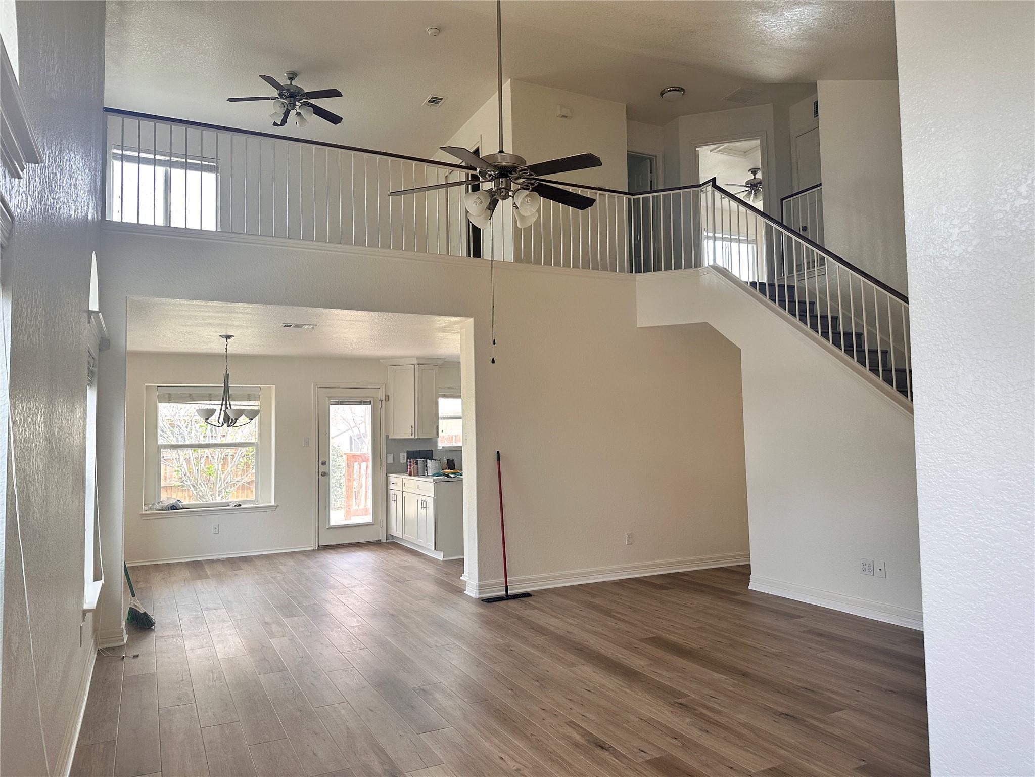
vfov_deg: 56.8
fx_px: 718
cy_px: 388
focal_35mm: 24
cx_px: 518
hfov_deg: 71.6
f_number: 1.78
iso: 160
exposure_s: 1/121
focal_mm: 6.86
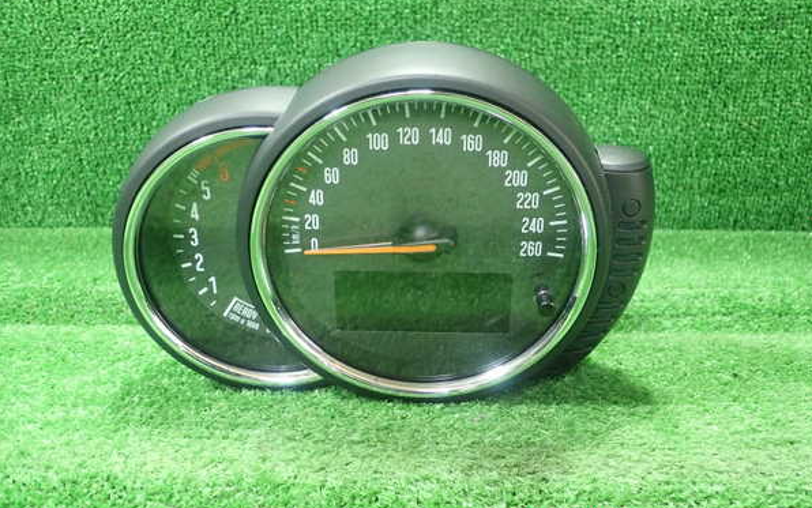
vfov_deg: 39.4
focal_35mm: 32
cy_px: 234
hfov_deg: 59.6
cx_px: 407
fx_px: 708
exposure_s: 1/100
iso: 800
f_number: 2.3
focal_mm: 5.5
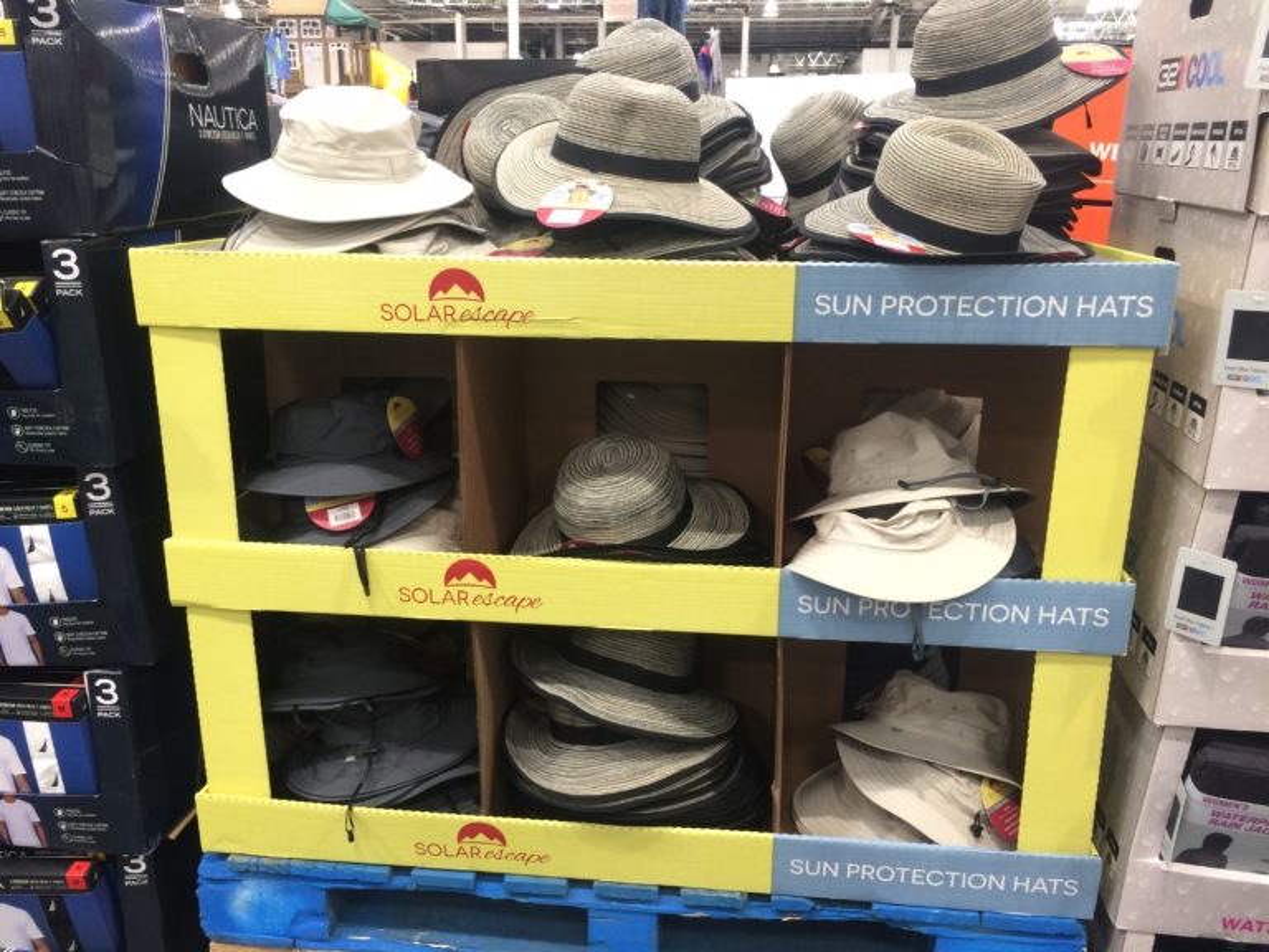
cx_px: 634
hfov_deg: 61.7
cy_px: 476
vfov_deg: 48.2
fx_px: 1063
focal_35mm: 29
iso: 100
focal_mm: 4.15
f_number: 2.2
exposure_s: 1/30
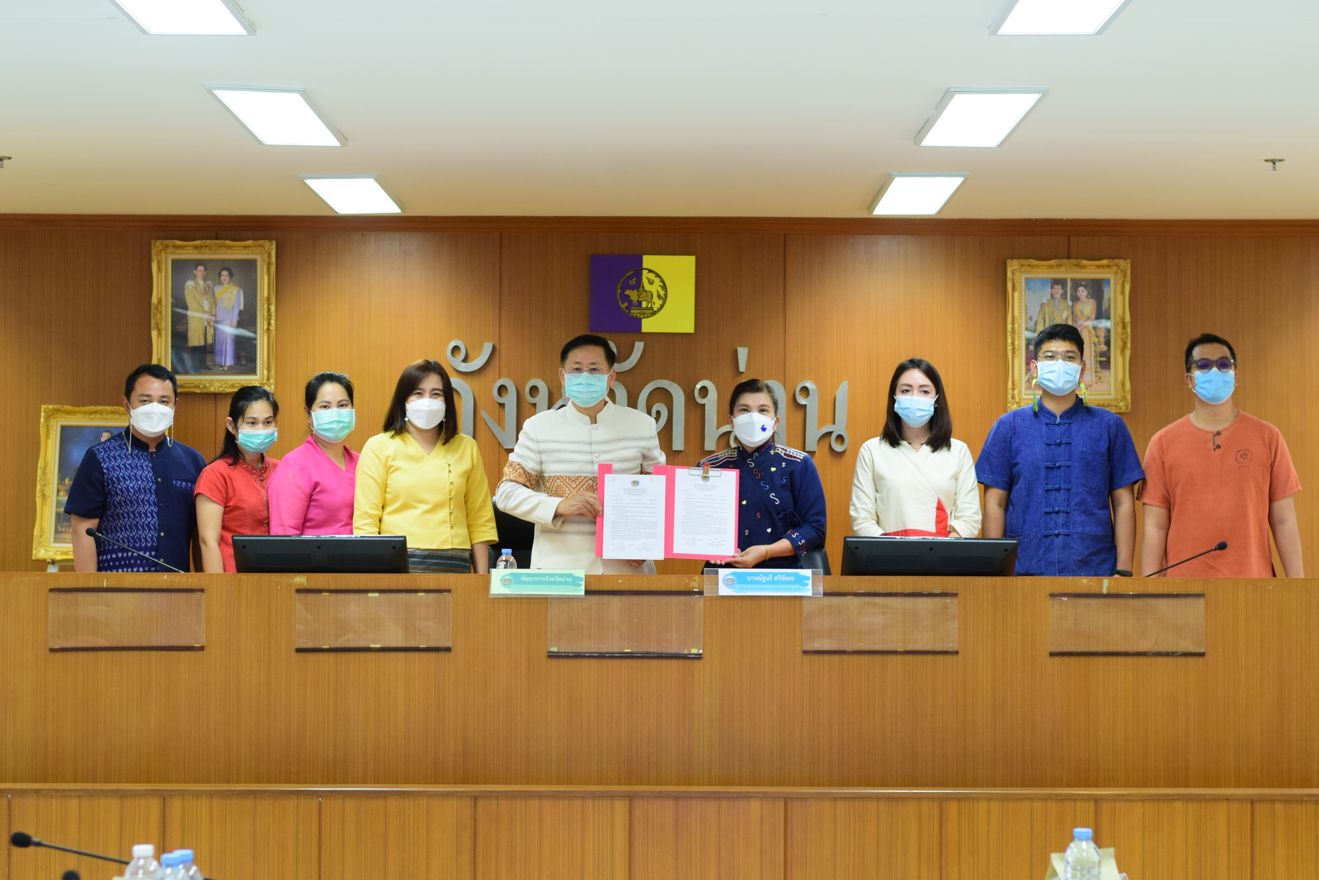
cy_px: 440
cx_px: 660
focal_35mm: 75
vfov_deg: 18.2
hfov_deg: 27.0
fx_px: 2748
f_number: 3.5
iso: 1000
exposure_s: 1/125
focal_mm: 50
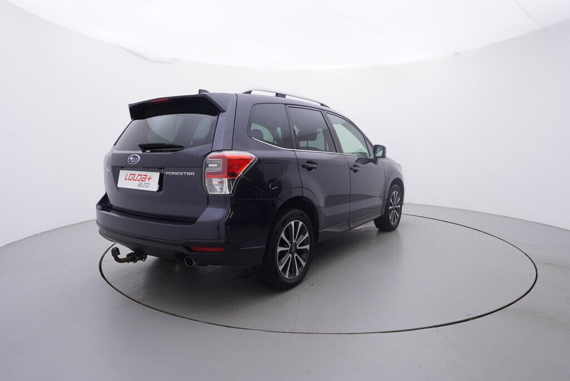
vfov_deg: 56.2
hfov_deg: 77.3
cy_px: 190
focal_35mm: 22
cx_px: 285
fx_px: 356
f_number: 5
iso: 200
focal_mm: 15
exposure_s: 1/80
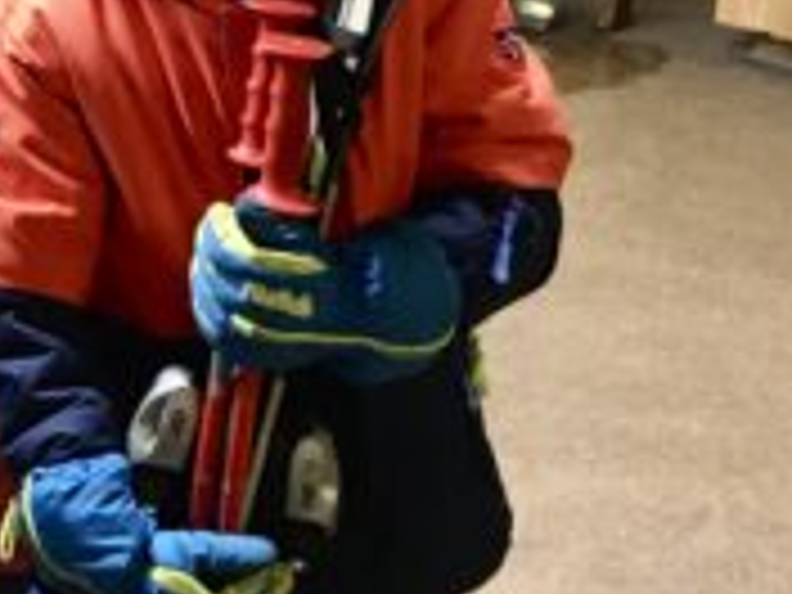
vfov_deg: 14.7
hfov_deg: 18.7
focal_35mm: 99
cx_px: -184
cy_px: 32
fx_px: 2265
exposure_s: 1/33
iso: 160
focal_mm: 4.15
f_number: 2.2
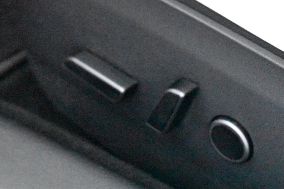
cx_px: 154
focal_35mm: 131
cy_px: 101
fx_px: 1032
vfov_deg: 10.5
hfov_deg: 15.7
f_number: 5.6
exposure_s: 1/40
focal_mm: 55
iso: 25600
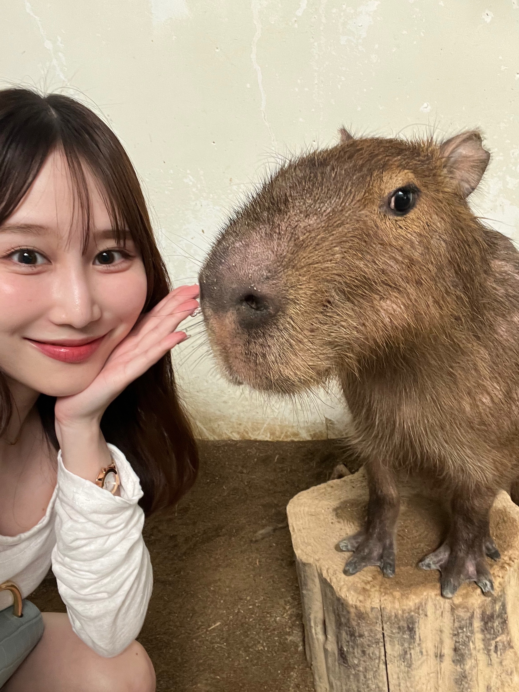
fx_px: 600
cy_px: 346
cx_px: 260
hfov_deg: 46.8
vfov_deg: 60.0
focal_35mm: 30
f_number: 2.2
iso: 250
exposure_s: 1/33
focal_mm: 2.71
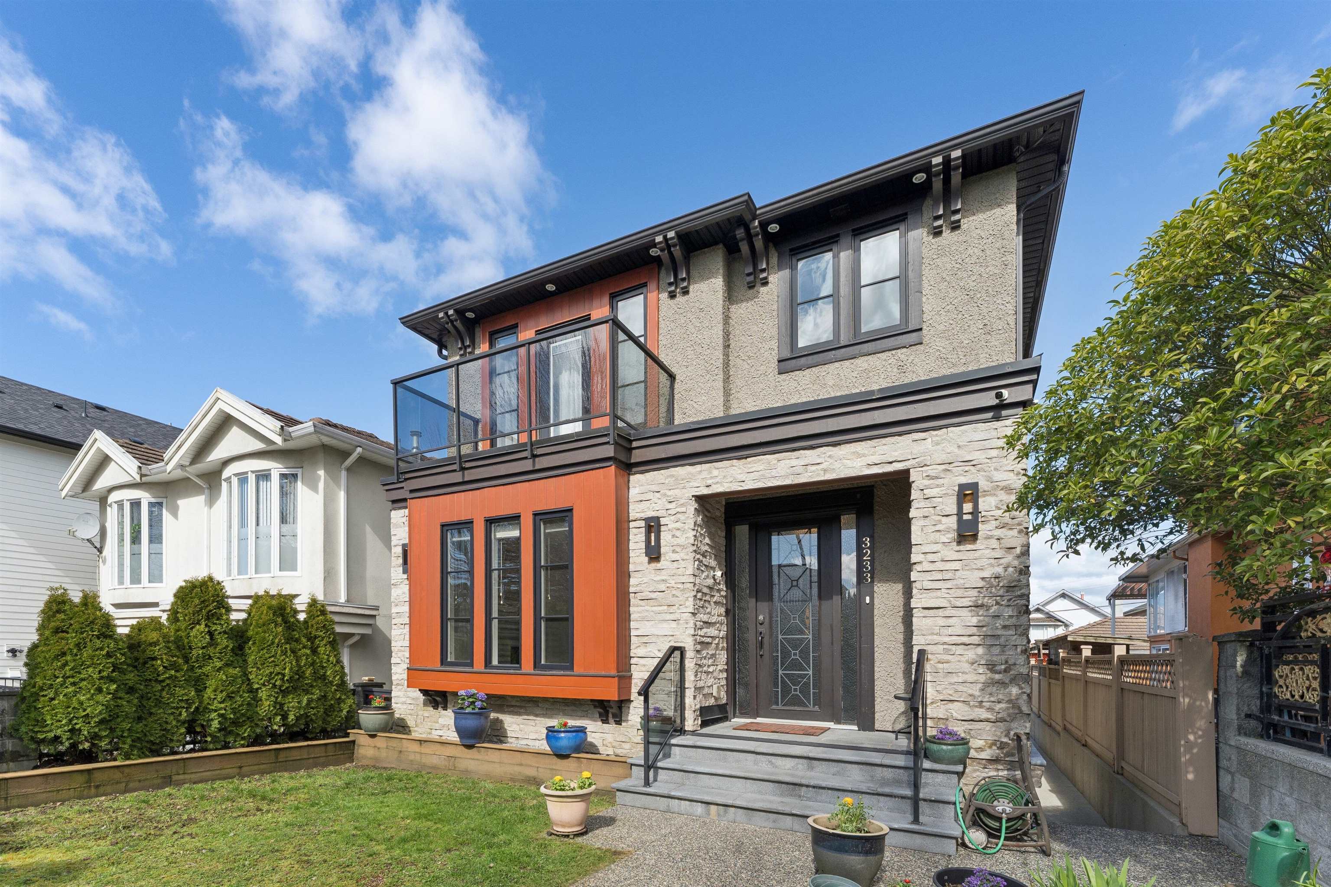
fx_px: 518
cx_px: 666
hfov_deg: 104.3
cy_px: 444
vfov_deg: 81.2
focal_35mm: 14
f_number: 8
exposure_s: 1/400
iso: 400
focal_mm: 14
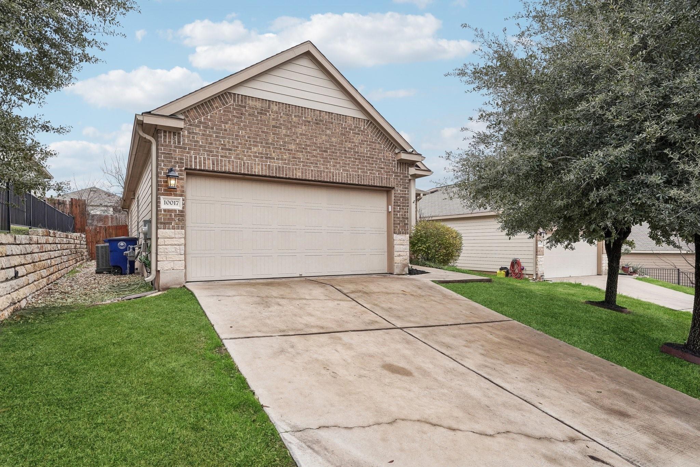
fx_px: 371
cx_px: 350
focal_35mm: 19
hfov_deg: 86.6
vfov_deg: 64.3
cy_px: 234
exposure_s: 1/400
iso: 400
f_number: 8
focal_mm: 19.1
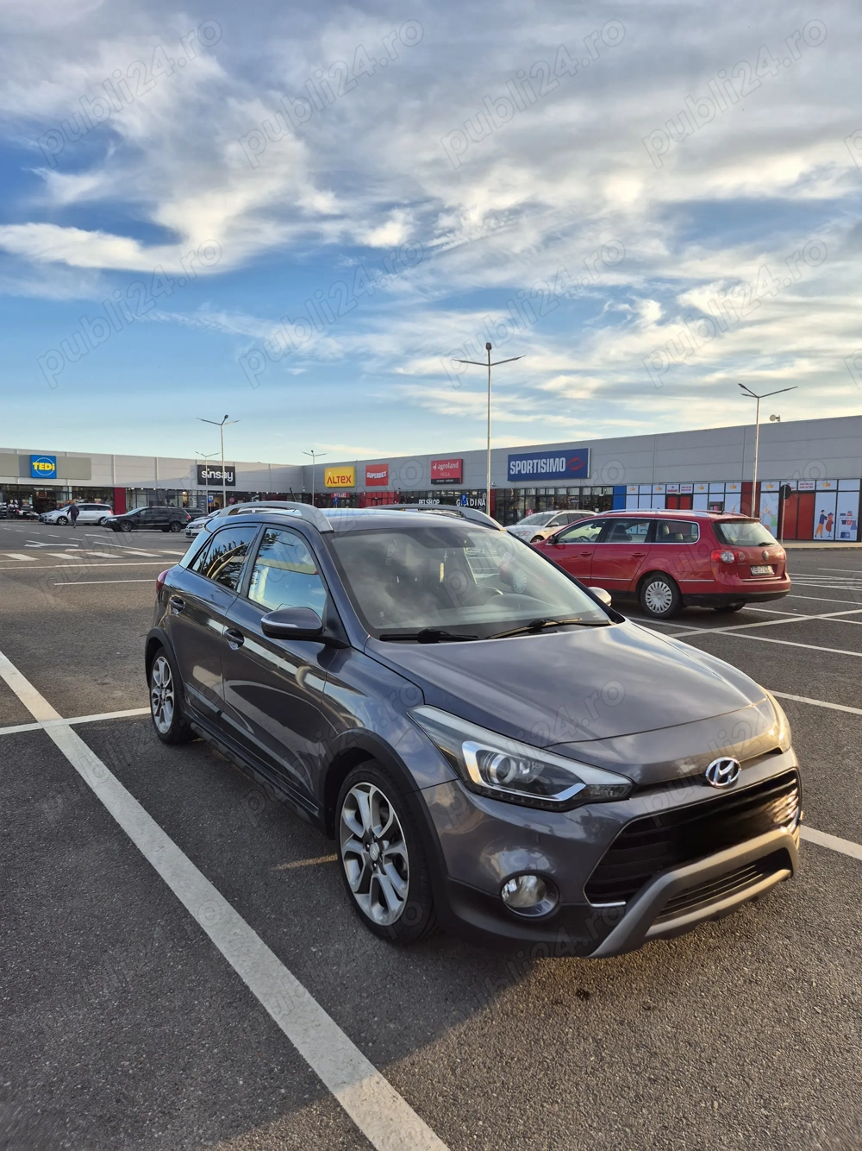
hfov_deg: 58.9
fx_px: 764
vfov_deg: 73.9
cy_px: 576
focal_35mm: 23
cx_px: 431
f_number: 1.8
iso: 25
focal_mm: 5.4
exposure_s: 1/500
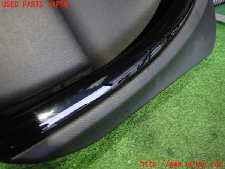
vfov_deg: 54.9
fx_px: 162
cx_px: 112
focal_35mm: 25
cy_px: 84
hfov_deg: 69.4
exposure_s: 1/30
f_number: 2
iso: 500
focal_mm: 4.5
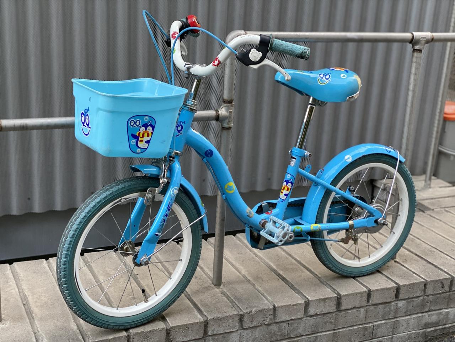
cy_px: 171
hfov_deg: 36.8
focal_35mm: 52
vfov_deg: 28.0
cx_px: 228
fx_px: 683
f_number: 2
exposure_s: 1/114
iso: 250
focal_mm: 6
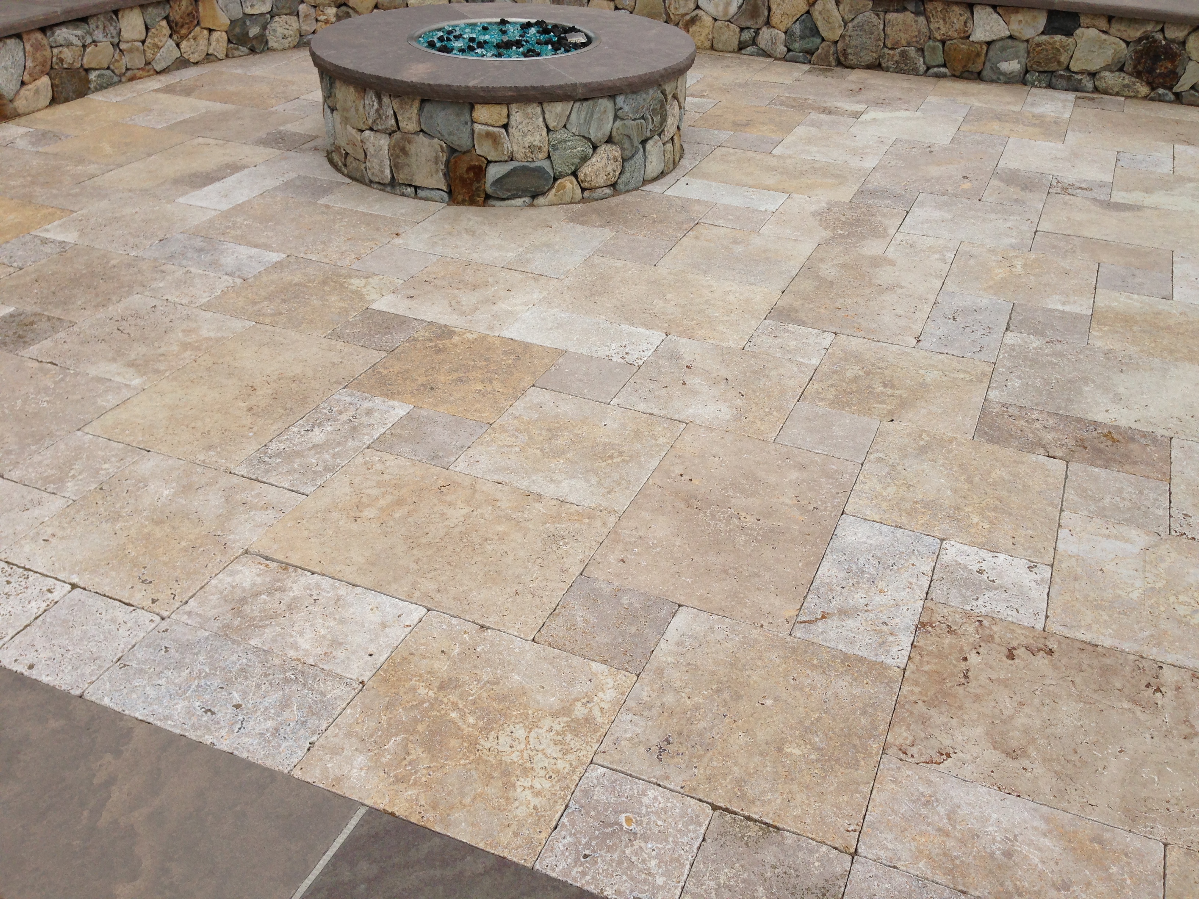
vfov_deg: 42.9
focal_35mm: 33
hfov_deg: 55.4
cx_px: 600
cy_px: 450
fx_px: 1143
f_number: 2.4
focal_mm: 4.13
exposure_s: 1/1869
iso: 50
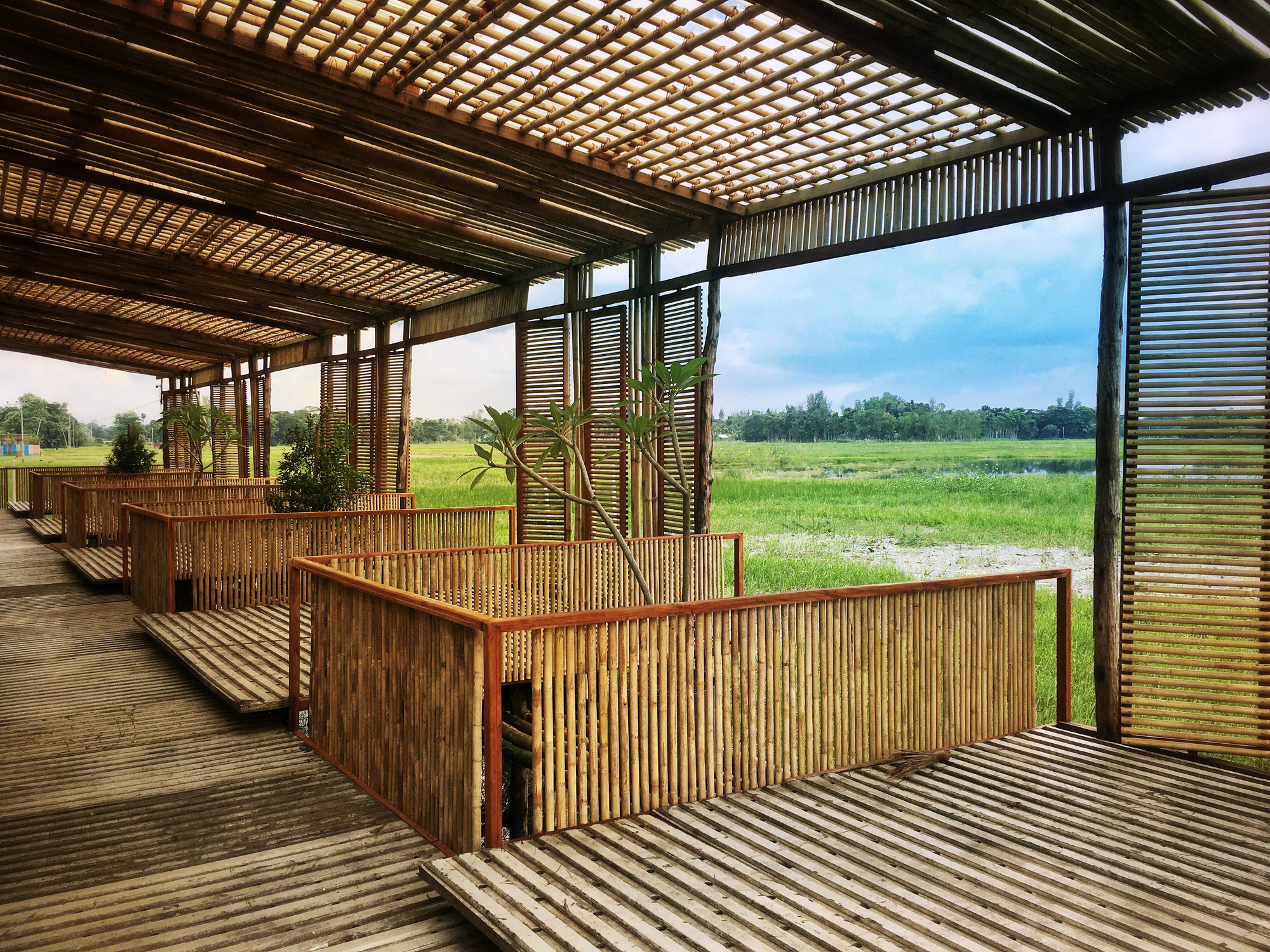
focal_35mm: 29
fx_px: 1064
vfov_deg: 48.2
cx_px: 635
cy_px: 476
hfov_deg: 61.7
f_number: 2.2
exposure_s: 1/527
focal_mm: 4.15
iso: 25
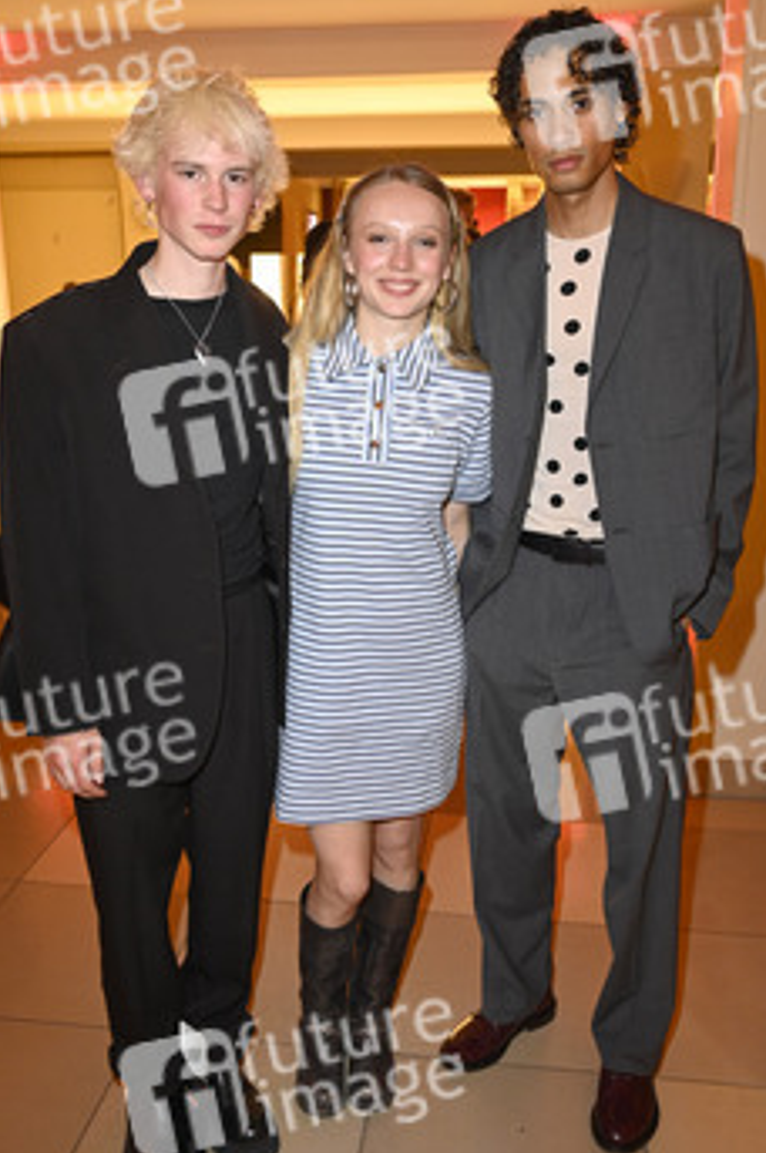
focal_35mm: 35
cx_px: 390
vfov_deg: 54.5
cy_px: 575
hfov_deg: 37.8
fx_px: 1119
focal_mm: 30
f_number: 5.6
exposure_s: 1/60
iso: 3200
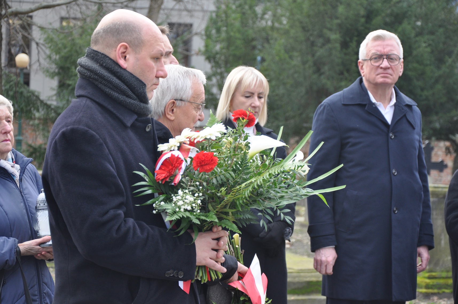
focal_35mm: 105
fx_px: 1334
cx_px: 229
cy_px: 152
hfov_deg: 19.5
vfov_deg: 13.0
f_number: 5.3
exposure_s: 1/80
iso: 400
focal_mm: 70
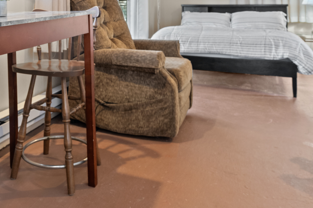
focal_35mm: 40
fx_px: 350
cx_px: 55
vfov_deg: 30.6
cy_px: -5
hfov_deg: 45.4
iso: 500
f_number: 6.3
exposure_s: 1/2.5
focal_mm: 16.5
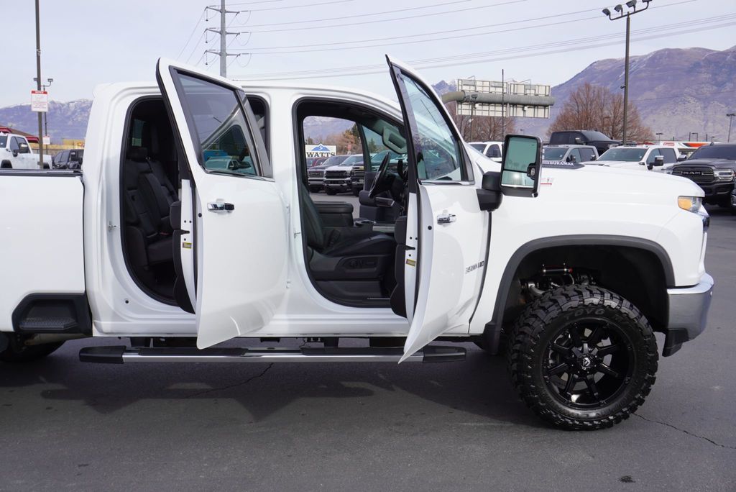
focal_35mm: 38
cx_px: 368
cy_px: 246
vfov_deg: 35.5
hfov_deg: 51.3
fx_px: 767
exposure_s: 1/125
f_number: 9
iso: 100
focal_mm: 25
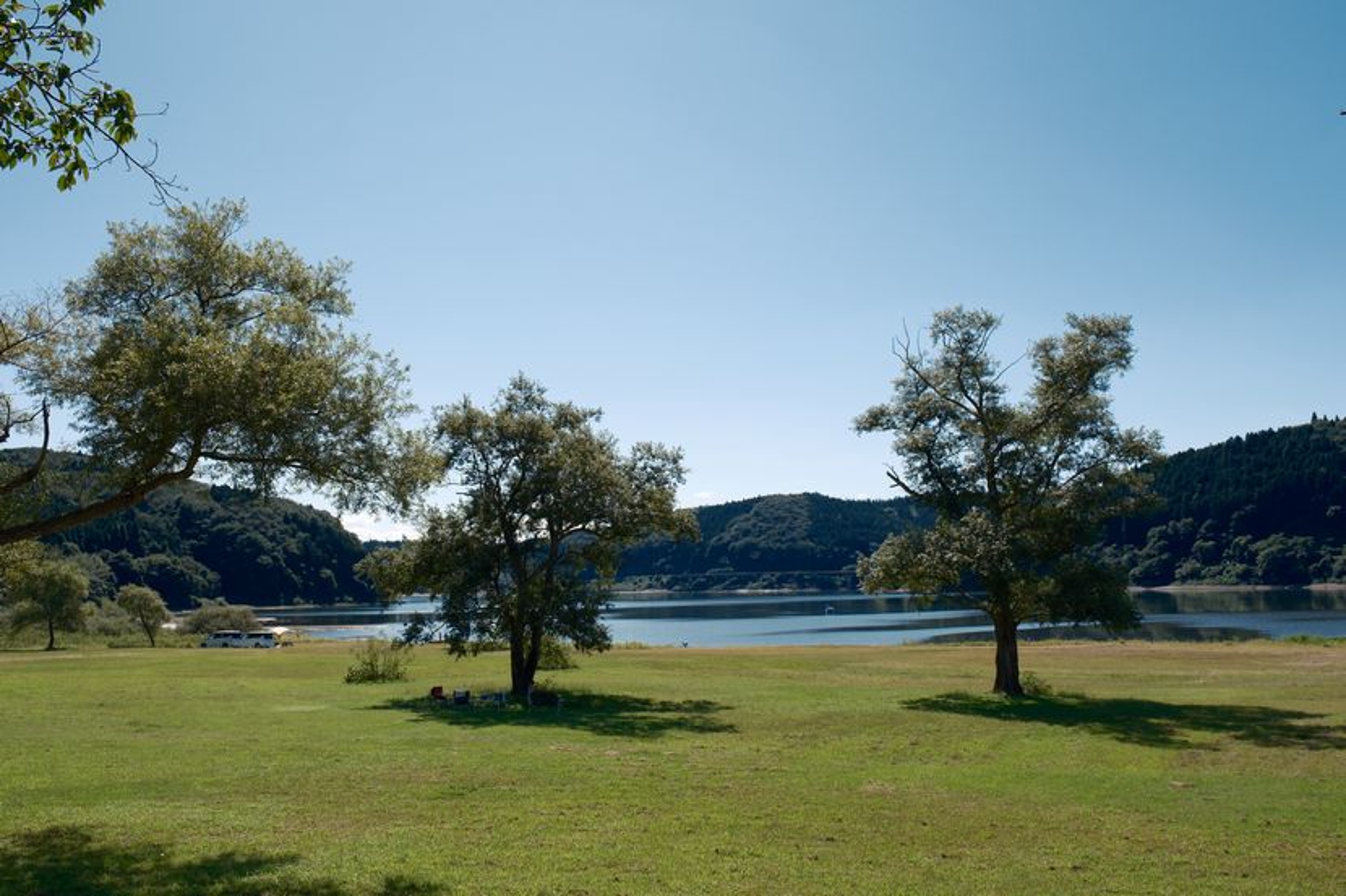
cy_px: 448
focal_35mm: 33
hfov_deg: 57.2
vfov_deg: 40.0
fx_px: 1234
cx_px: 673
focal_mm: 22
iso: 125
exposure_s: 1/500
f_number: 5.6
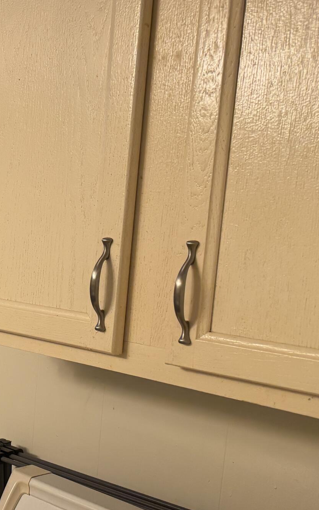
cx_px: -245
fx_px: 793
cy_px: 312
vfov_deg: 35.5
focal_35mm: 57
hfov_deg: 18.3
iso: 200
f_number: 1.78
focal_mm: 6.76
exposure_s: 1/120
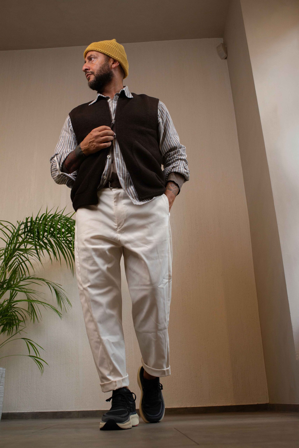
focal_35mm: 35
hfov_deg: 37.9
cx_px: 150
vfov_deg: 54.4
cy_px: 224
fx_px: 436
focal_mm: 35
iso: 800
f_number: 5
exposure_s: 1/250
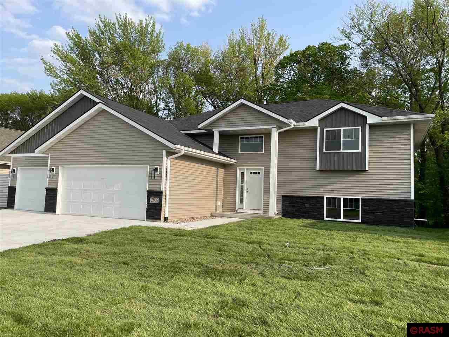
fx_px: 337
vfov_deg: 53.1
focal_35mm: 26
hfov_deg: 67.3
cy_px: 168
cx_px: 224
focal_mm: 4.2
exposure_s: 1/2053
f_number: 1.6
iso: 32
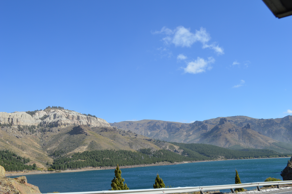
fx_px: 267
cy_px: 97
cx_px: 146
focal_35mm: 33
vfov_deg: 39.9
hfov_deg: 57.3
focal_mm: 22
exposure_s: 1/250
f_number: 8
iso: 100
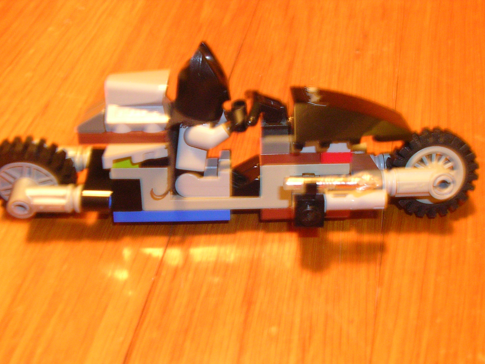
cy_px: 182
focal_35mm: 49
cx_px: 242
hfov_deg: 38.9
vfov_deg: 29.7
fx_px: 687
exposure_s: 1
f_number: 3.1
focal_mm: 7.5
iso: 200
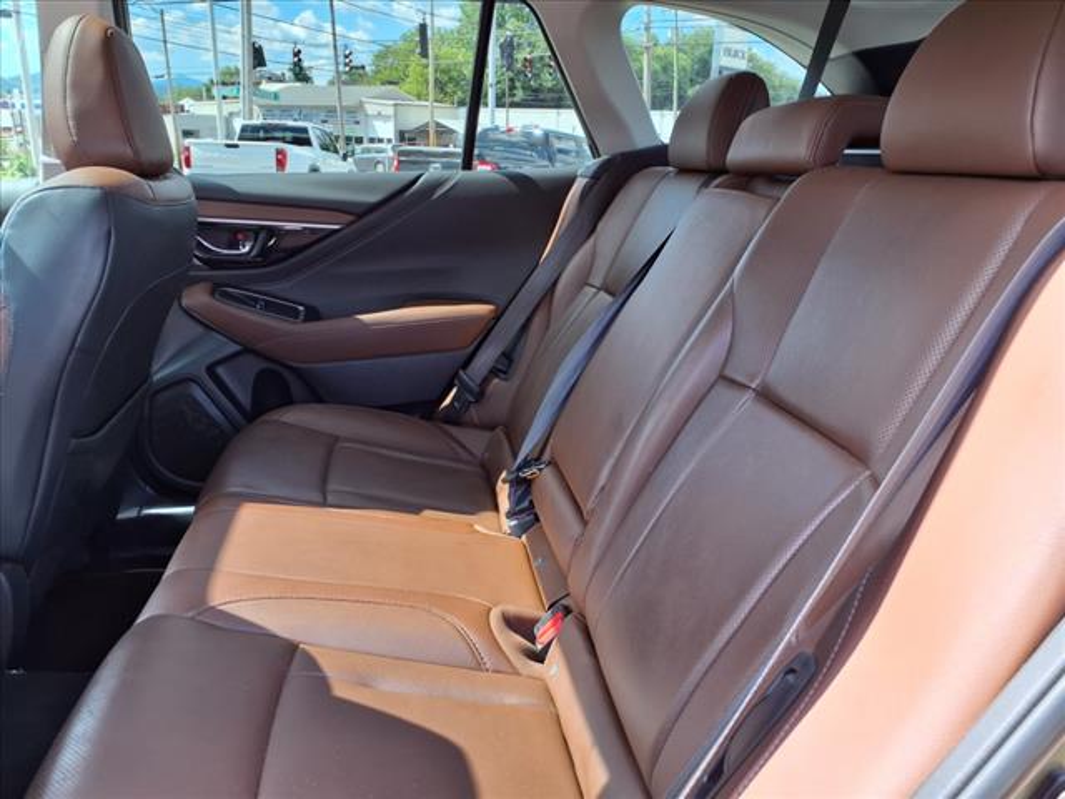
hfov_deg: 65.3
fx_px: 831
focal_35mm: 27
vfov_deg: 51.4
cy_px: 400
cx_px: 532
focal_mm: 3.58
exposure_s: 1/120
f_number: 1.9
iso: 40
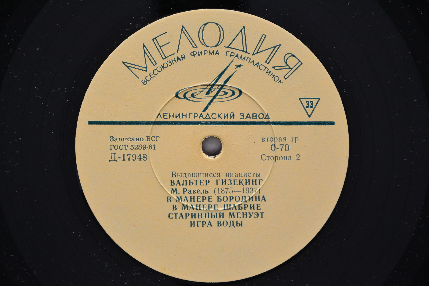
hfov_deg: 16.1
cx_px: 214
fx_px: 1519
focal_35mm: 128
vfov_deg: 10.8
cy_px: 143
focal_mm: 85
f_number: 7.1
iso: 1600
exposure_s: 1/200
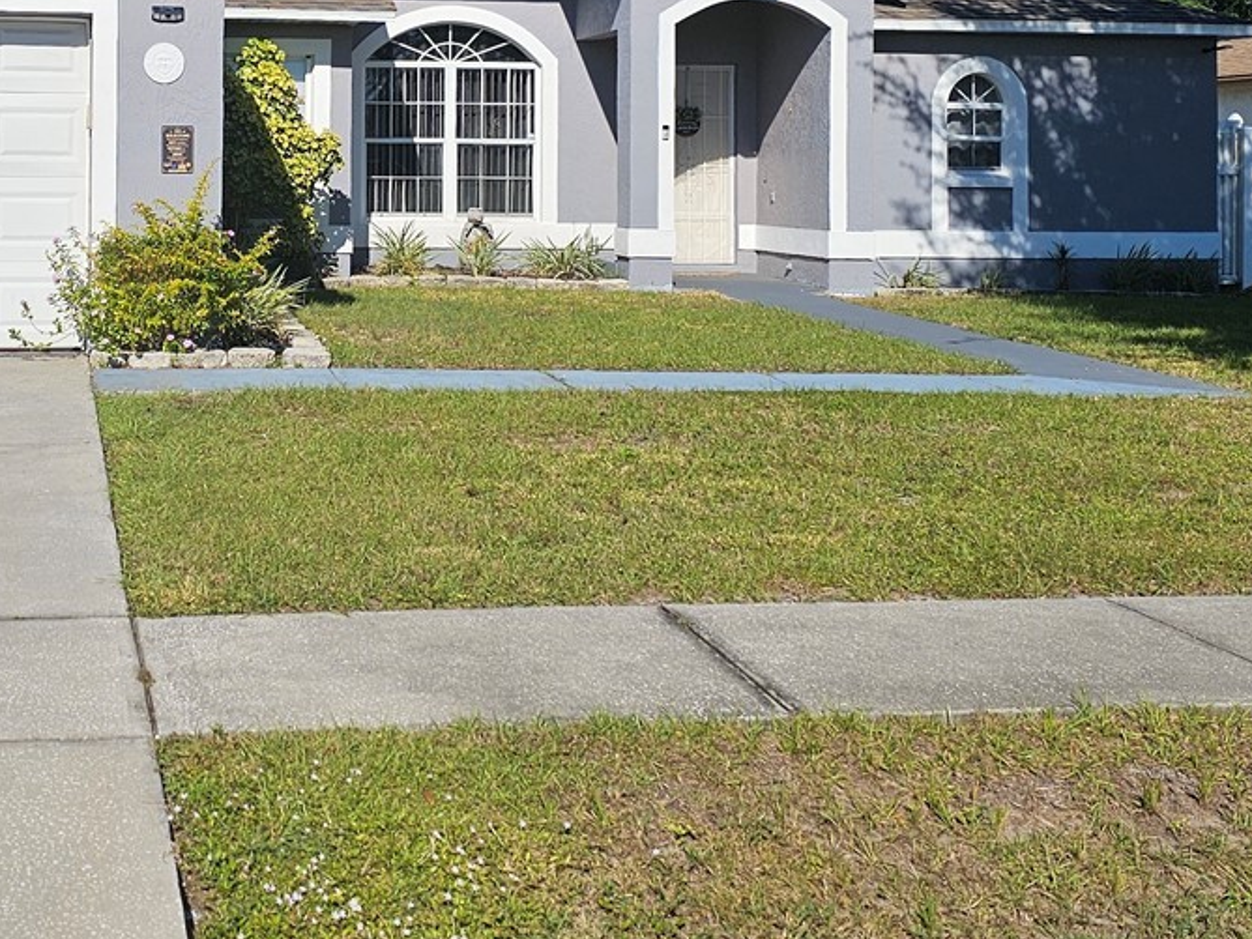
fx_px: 1990
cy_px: 148
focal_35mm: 55
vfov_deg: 25.9
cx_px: 322
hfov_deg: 34.2
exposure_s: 1/1804
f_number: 1.7
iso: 10
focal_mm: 6.3
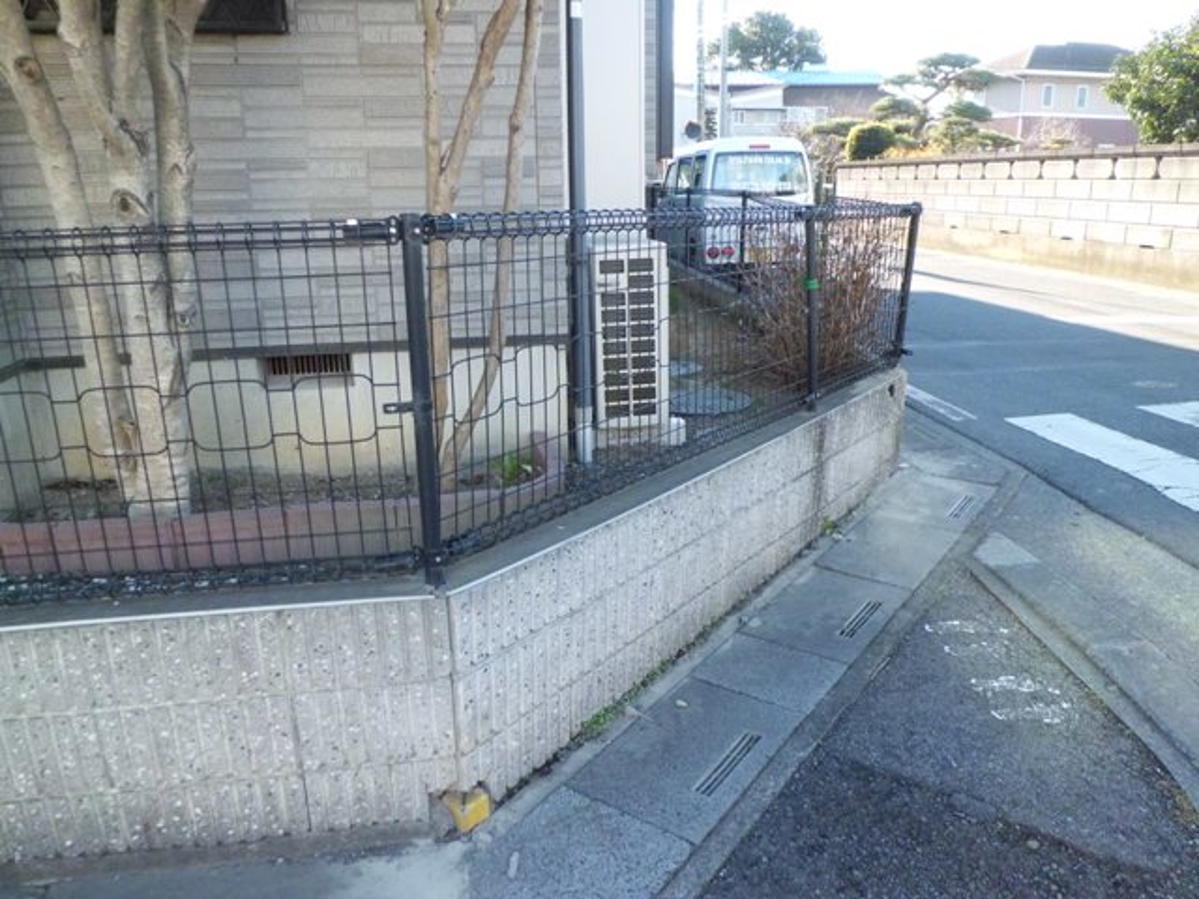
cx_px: 600
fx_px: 901
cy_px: 450
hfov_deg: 67.3
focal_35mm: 26
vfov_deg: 53.1
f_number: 2.8
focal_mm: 4.7
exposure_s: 1/250
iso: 200
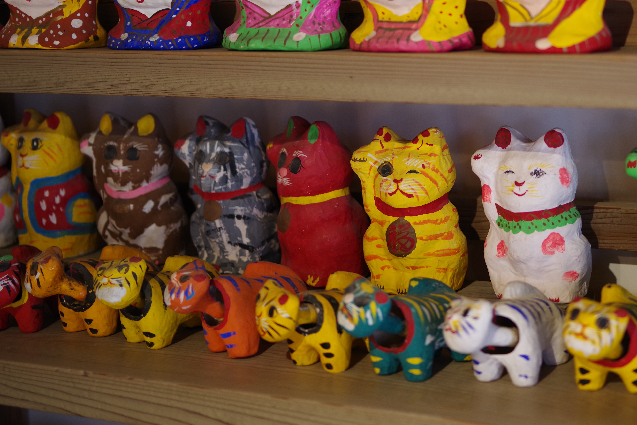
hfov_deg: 24.7
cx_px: 501
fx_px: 1434
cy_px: 94
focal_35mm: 81
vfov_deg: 16.8
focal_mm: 50
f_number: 1.4
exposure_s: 1/60
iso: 400
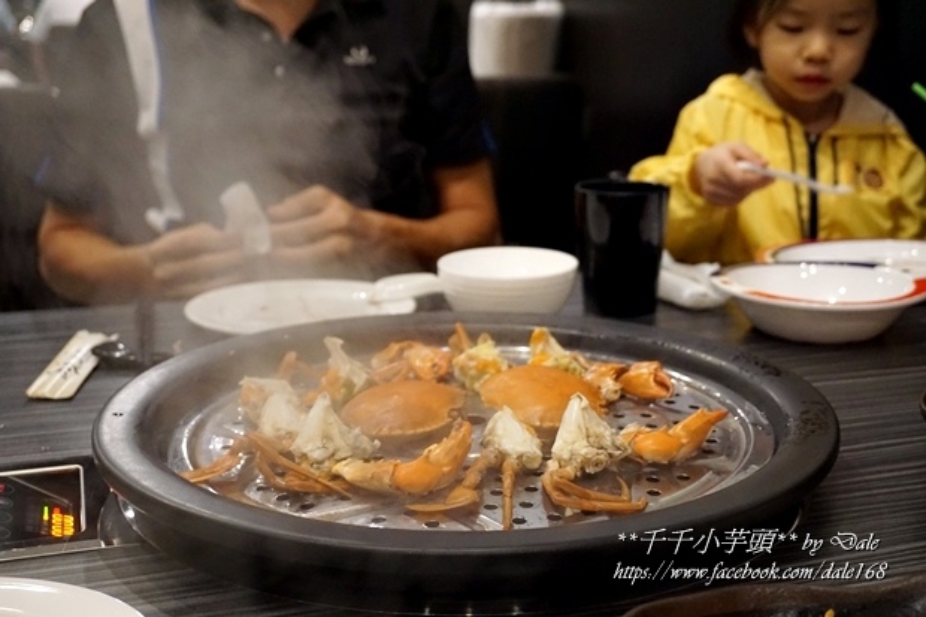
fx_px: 1196
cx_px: 463
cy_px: 308
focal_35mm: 46
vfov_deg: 28.9
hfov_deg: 42.3
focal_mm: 31
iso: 3200
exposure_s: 1/80
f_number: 5
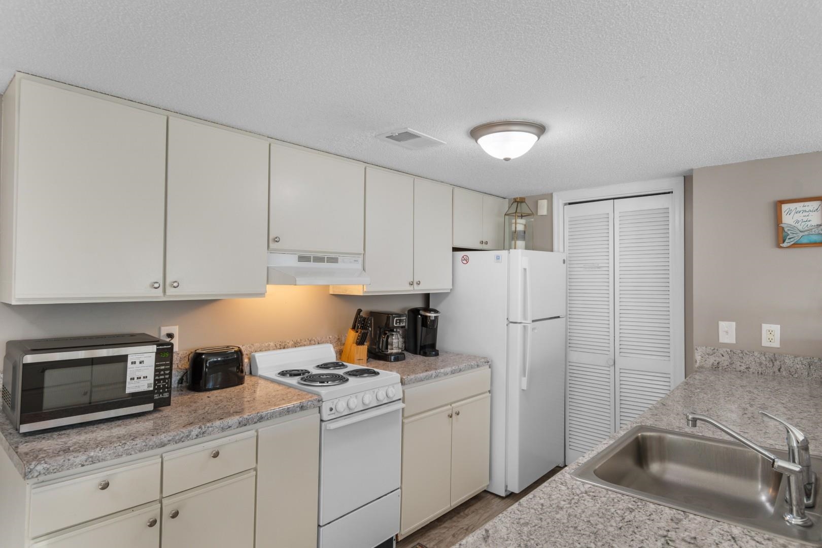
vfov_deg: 64.6
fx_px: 434
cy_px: 274
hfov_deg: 86.9
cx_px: 411
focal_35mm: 19
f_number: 5
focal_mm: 13
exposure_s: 1/20
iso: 100
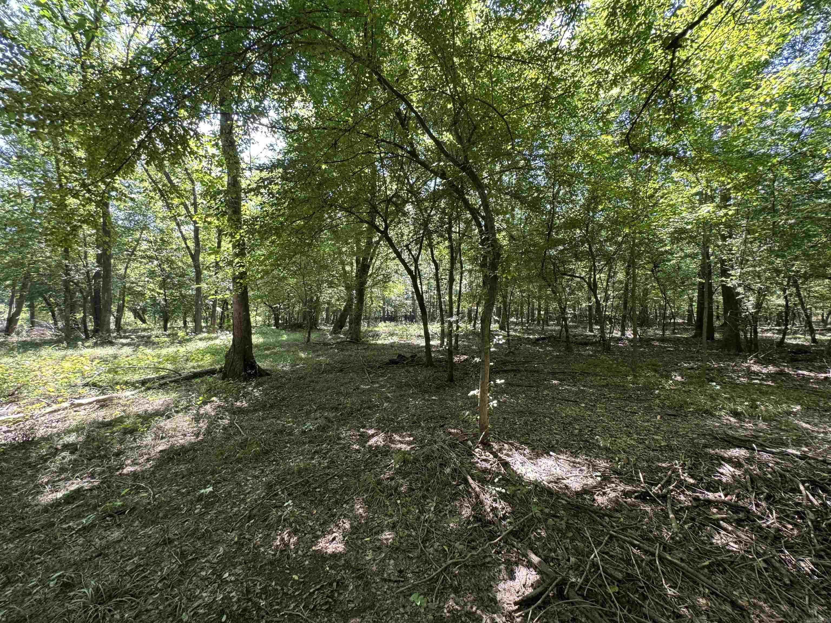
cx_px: 416
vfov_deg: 85.7
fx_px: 336
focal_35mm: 14
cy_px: 312
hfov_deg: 102.1
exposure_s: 1/99
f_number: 2.2
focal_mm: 2.22
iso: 160
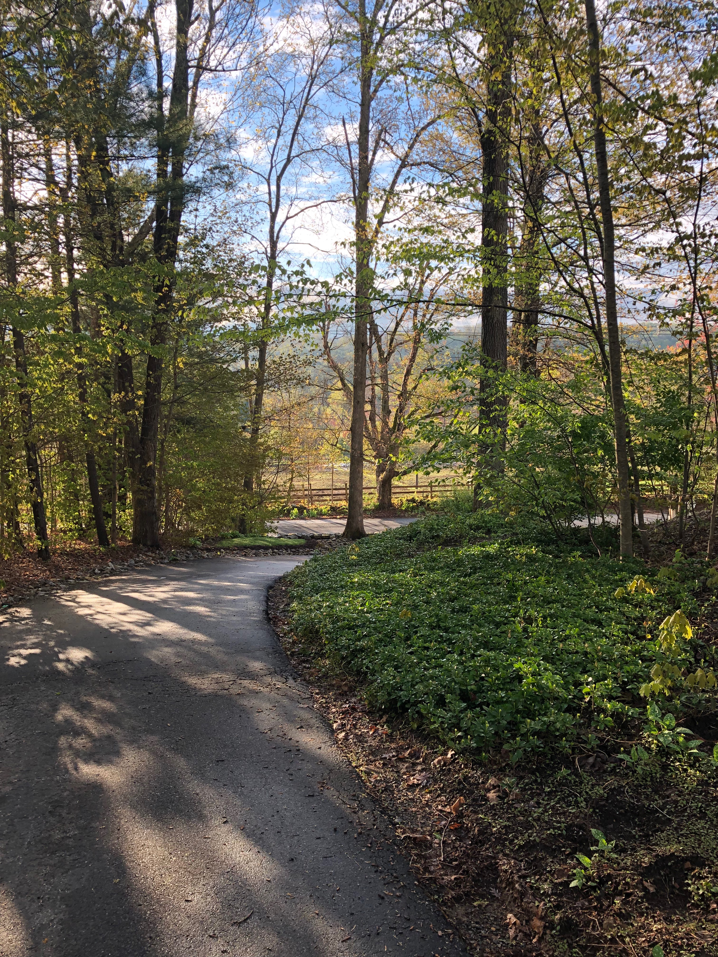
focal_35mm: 28
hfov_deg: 49.7
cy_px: 478
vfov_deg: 63.4
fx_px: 774
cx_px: 359
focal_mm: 3.99
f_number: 1.8
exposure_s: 1/268
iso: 20
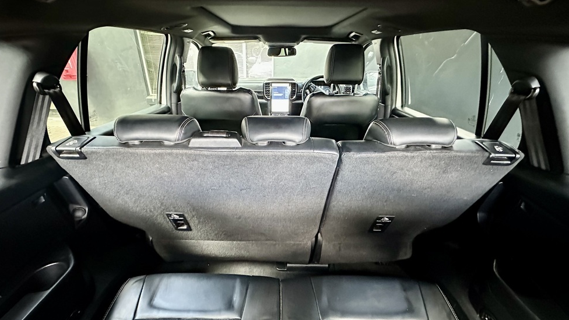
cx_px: 276
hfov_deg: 99.3
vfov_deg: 66.9
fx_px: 241
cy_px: 177
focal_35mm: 16
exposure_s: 1/49
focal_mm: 2.22
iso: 1250
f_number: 2.2
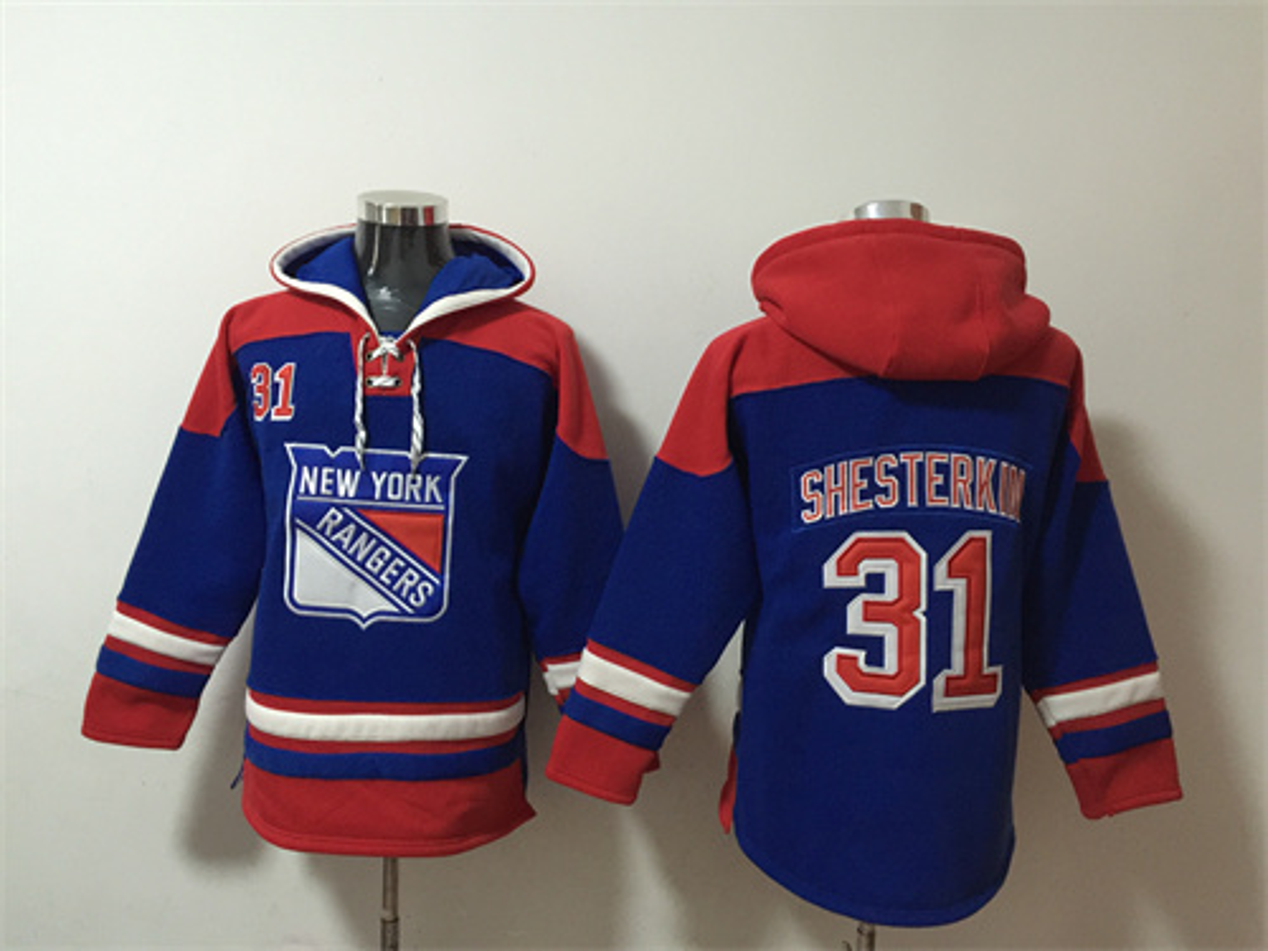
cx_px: 634
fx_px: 1062
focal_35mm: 29
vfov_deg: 48.2
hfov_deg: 61.7
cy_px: 476
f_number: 2.2
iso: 160
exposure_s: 1/8
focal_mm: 4.15
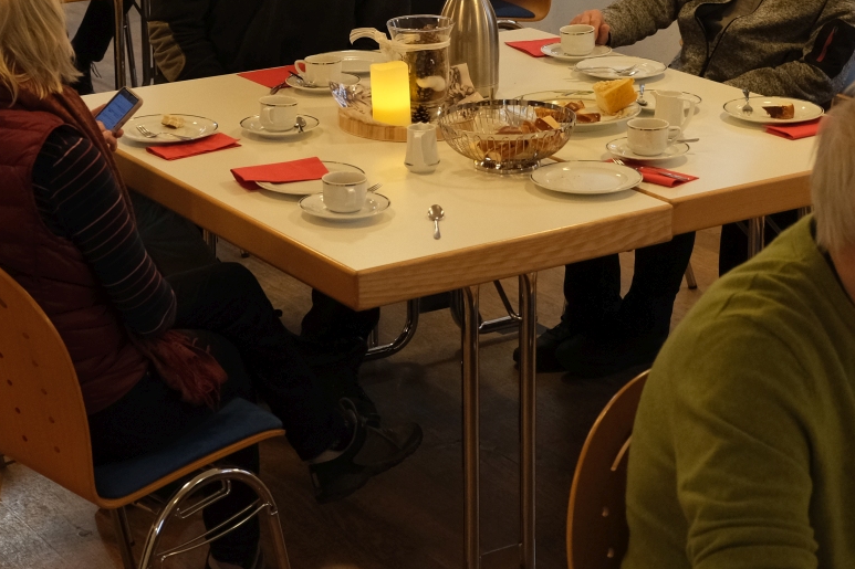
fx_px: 2089
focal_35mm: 88
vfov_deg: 15.2
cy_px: -10
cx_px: 362
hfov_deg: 23.1
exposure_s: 1/100
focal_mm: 27.7
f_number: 3.6
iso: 1600
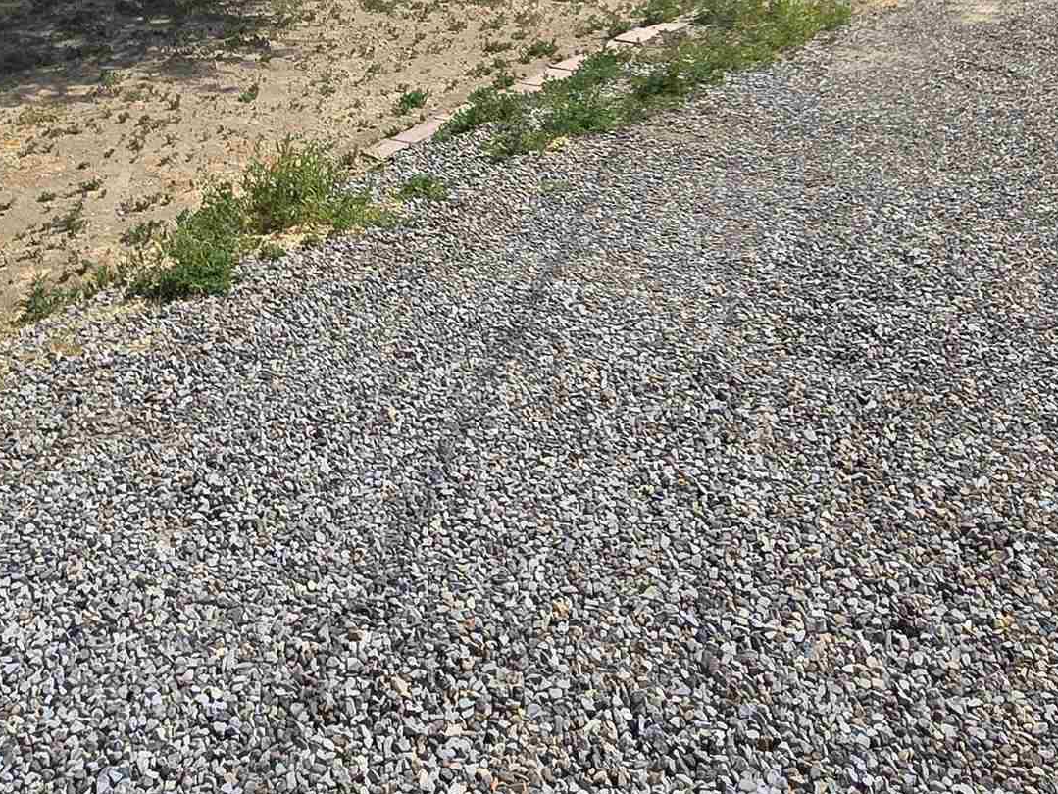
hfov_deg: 50.1
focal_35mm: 37
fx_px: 1131
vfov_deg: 33.1
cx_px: 506
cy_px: -111
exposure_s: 1/2859
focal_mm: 2.2
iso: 50
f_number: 2.2
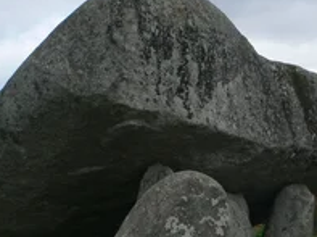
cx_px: 261
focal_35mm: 83
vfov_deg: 17.7
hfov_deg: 23.2
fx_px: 759
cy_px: 166
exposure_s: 1/320
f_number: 4
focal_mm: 6.3
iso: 80
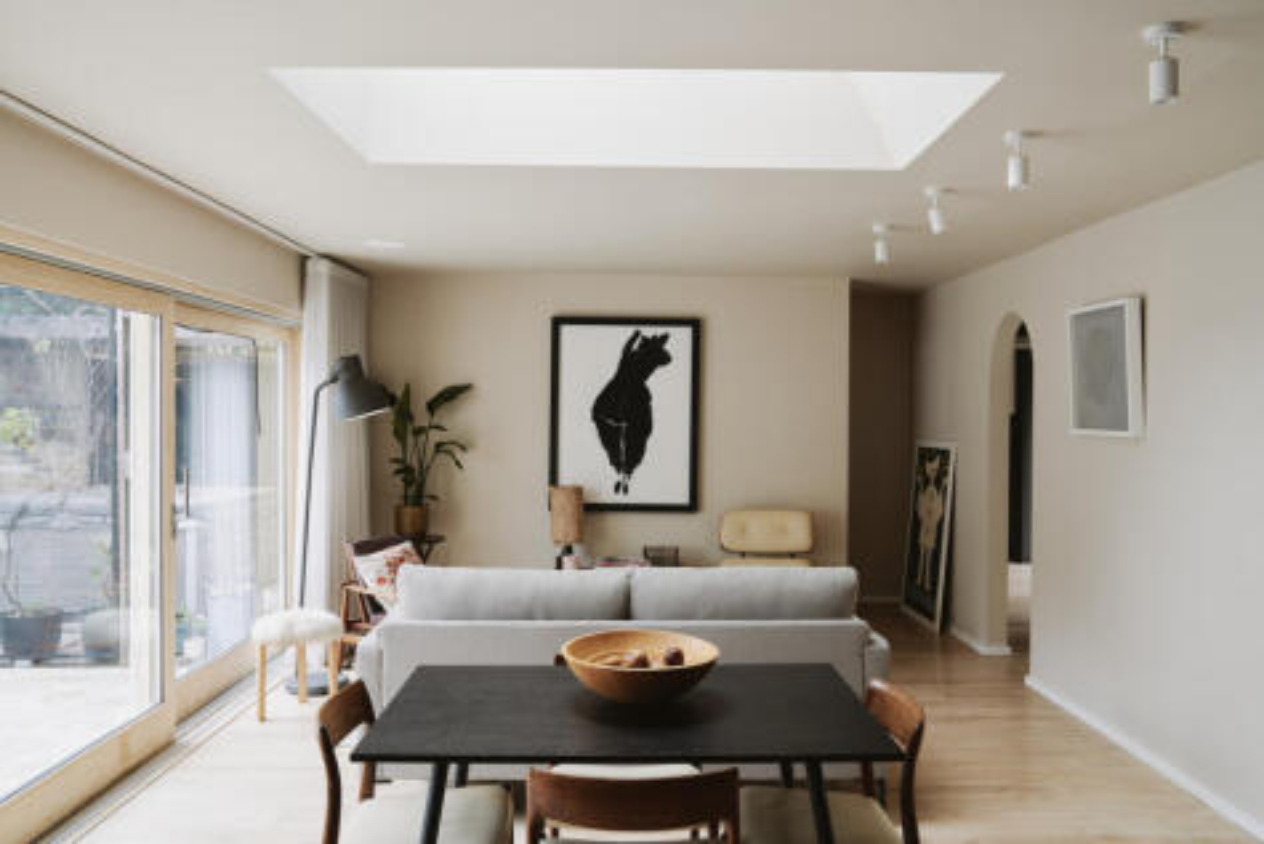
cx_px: 632
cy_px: 422
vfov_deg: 43.6
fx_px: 1054
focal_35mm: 30
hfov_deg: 61.9
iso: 100
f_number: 8
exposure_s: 1/6
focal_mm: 30
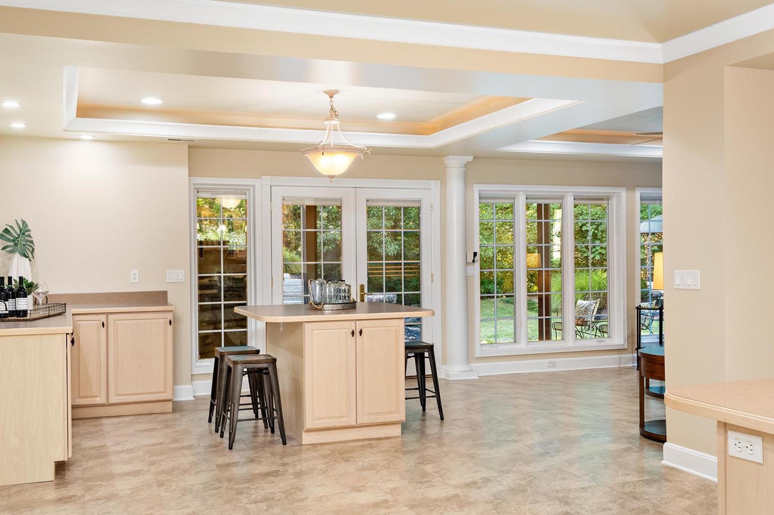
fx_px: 817
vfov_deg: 35.0
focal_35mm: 38
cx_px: 368
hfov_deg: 50.7
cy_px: 268
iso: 400
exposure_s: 1/3
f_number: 7.1
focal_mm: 18
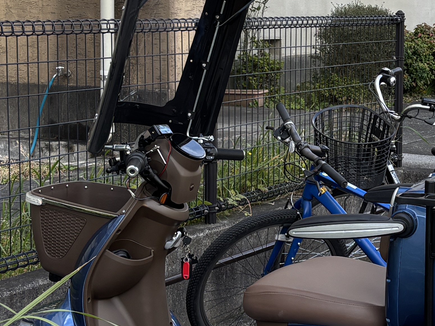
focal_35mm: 96
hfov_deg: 20.2
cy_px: 141
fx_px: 1206
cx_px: 353
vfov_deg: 15.4
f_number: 1.6
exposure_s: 1/402
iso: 50
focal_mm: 5.96
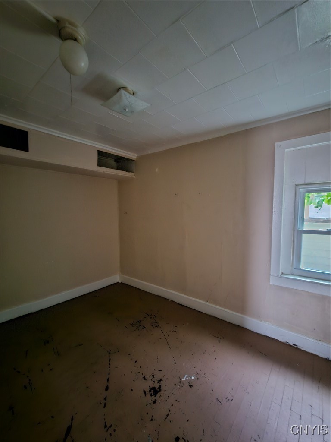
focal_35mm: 13
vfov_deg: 106.2
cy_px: 221
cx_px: 166
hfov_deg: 89.9
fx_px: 166
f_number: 2.2
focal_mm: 2.2
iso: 1250
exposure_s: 1/8
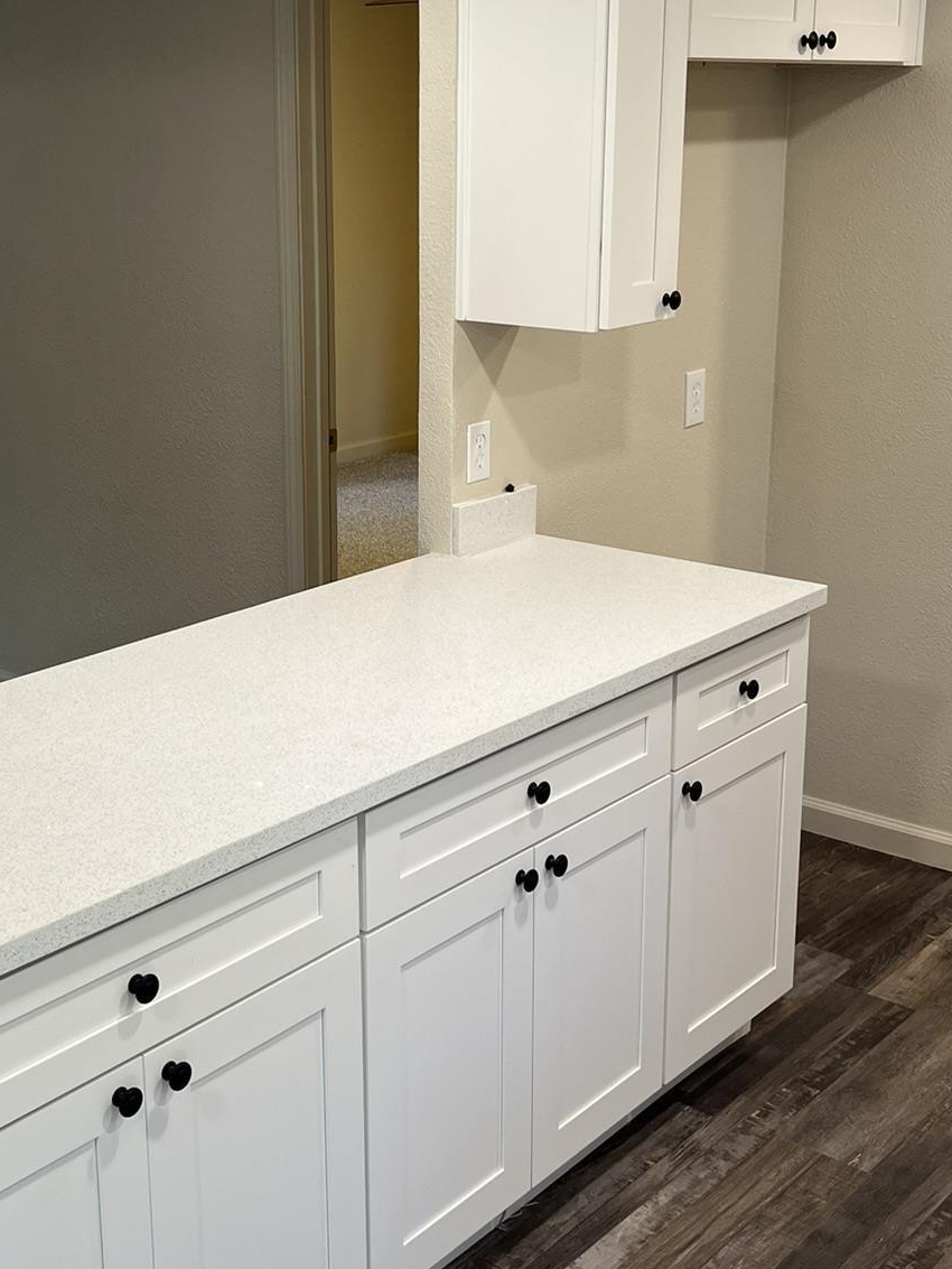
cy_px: 557
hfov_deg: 30.8
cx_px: 370
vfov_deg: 40.4
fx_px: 1723
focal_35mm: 47
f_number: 1.6
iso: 64
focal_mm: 5.1
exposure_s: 1/60
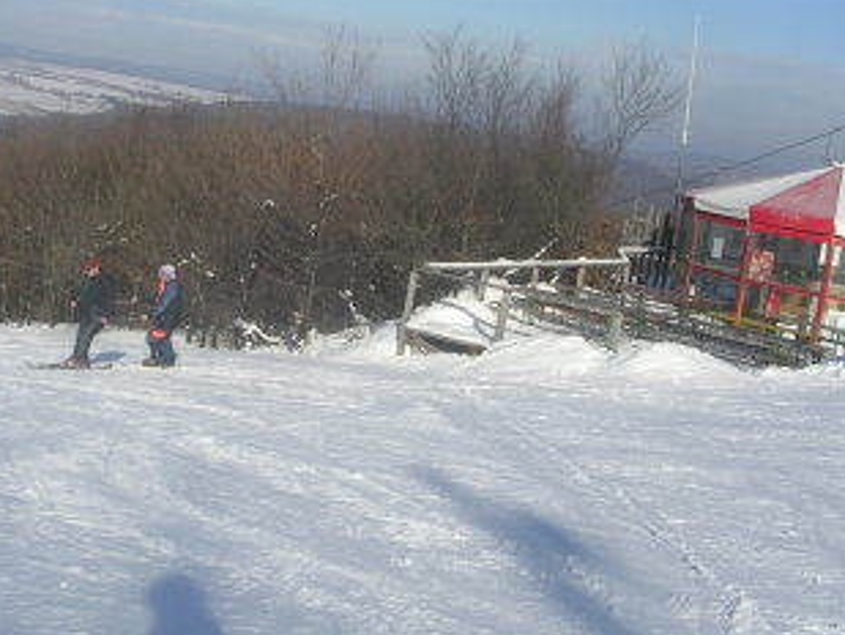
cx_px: 232
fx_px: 1441
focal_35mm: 59
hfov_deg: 32.2
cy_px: 255
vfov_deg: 24.8
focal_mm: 5.8
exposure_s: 1/440
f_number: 5.6
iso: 50
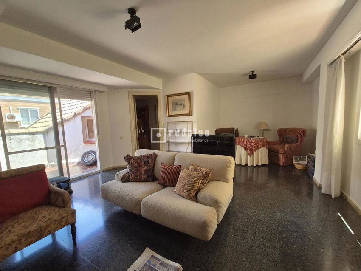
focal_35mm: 13
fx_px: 136
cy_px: 136
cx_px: 180
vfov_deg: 89.9
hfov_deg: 106.2
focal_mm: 2.2
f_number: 2.2
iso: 250
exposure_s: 1/359
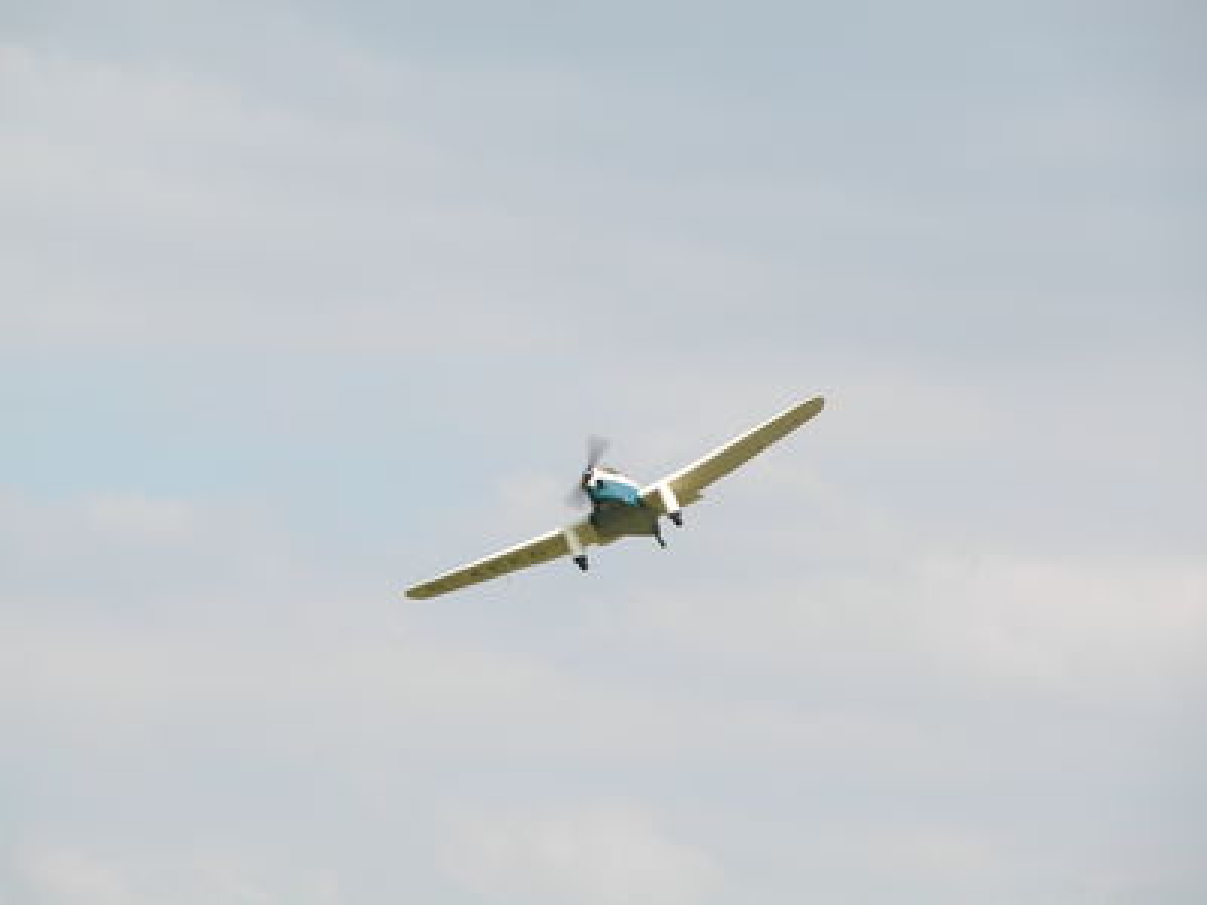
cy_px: 452
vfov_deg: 5.3
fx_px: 9763
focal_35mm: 280
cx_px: 604
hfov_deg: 7.1
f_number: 5.9
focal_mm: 71.2
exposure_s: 1/377
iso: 100
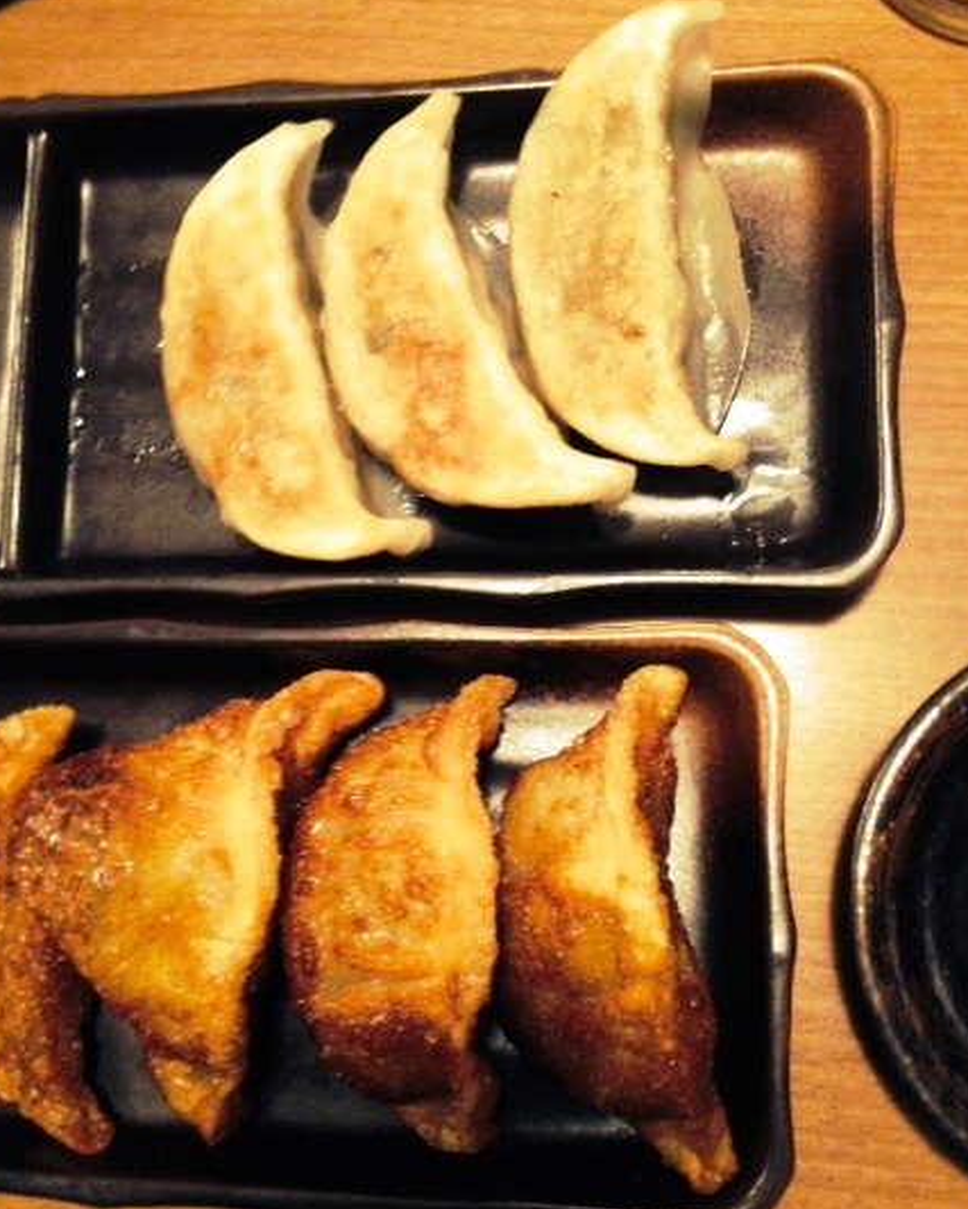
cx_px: 442
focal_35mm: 41
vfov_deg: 44.7
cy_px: 565
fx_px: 1467
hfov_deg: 36.5
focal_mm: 4.28
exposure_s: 1/20
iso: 400
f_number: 2.4
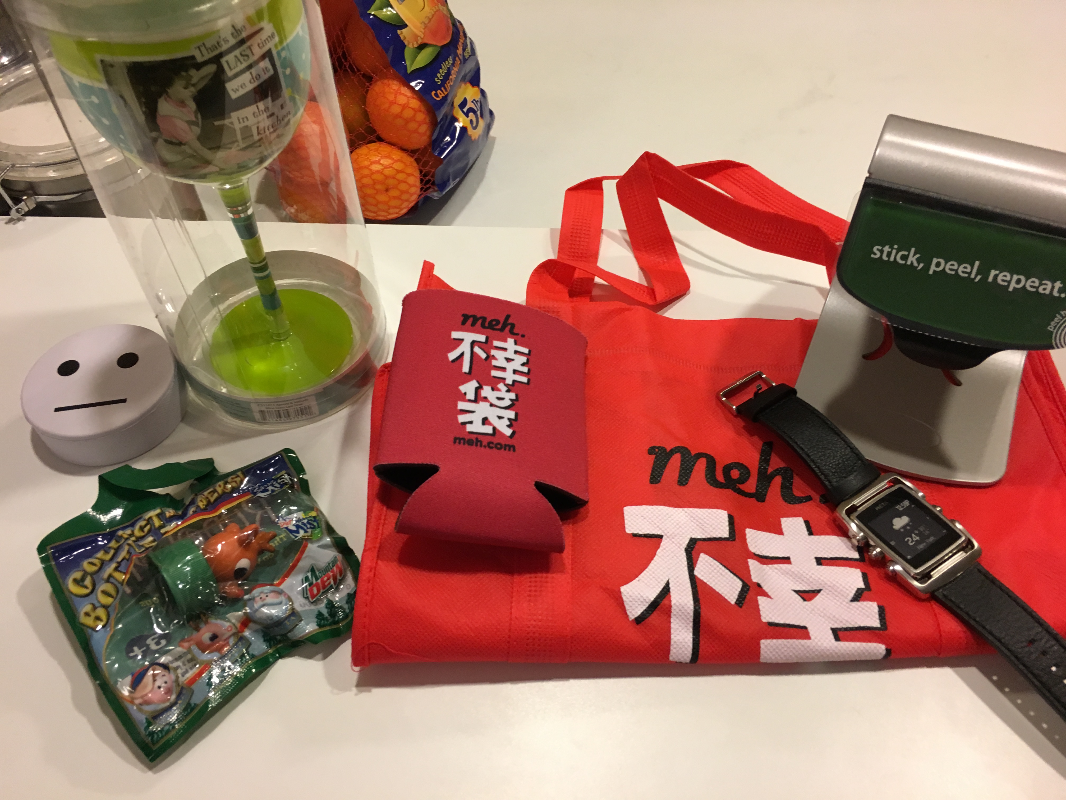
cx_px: 533
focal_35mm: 29
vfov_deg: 48.2
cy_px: 400
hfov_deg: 61.7
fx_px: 893
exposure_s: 1/30
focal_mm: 4.15
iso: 100
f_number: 2.2
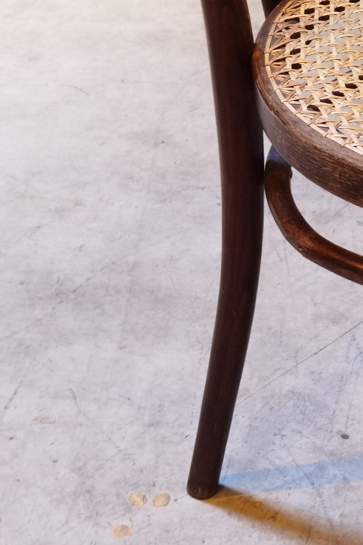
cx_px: 437
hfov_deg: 11.9
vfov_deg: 18.1
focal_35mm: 113
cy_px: 307
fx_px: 1709
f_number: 1.9
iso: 320
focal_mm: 6.71
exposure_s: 1/33.3
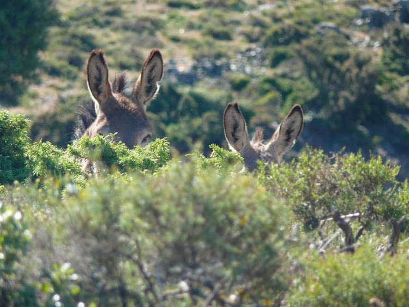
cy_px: 154
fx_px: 4961
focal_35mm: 420
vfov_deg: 3.5
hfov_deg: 4.7
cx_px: 204
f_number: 4
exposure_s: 1/125
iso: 100
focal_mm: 88.8
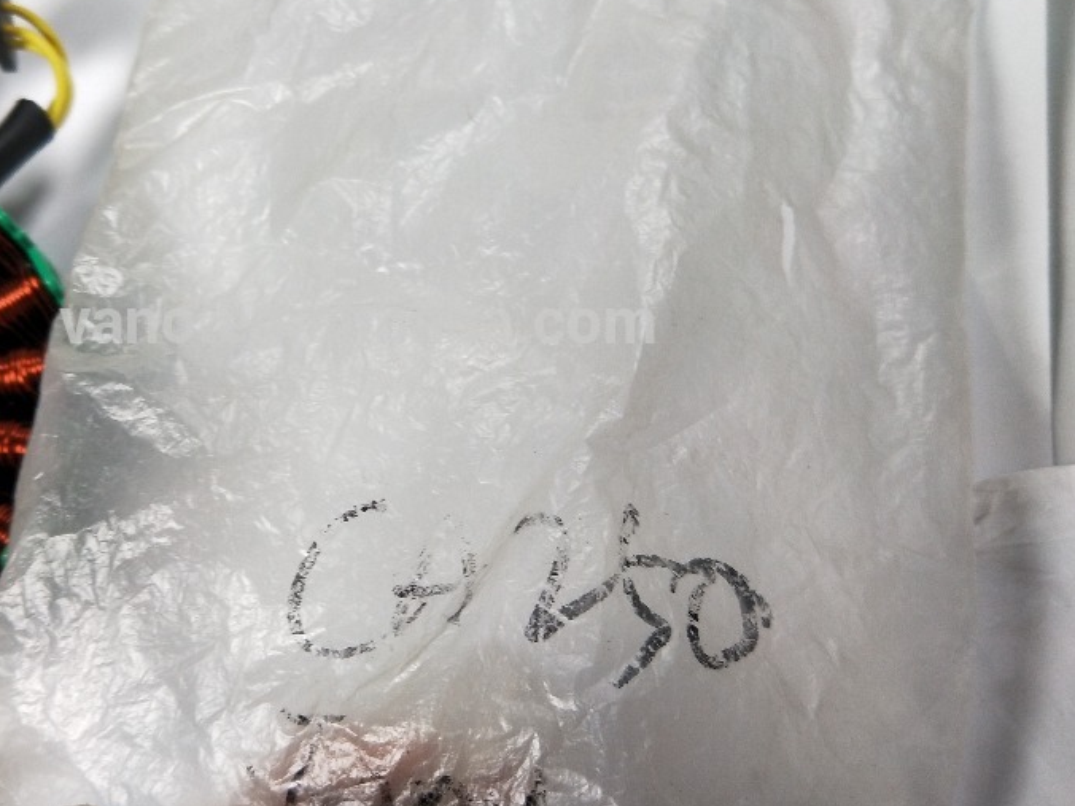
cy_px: 343
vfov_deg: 38.6
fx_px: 1149
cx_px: 359
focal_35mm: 37
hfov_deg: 49.3
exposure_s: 1/109
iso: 33
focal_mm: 4.27
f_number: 1.7
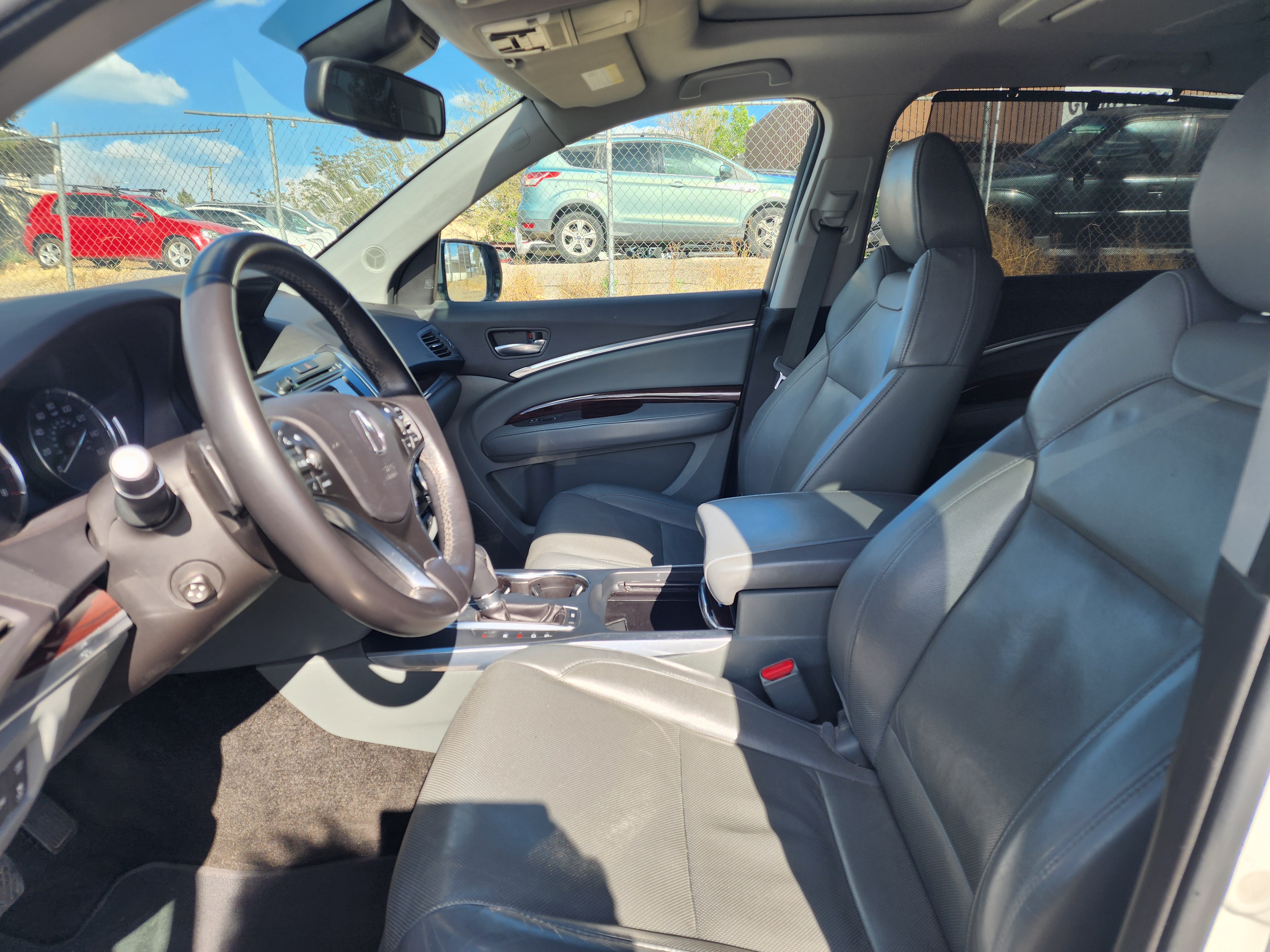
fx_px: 844
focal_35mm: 23
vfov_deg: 58.9
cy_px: 476
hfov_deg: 73.9
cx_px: 635
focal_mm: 6.4
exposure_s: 1/229
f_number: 1.8
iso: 12
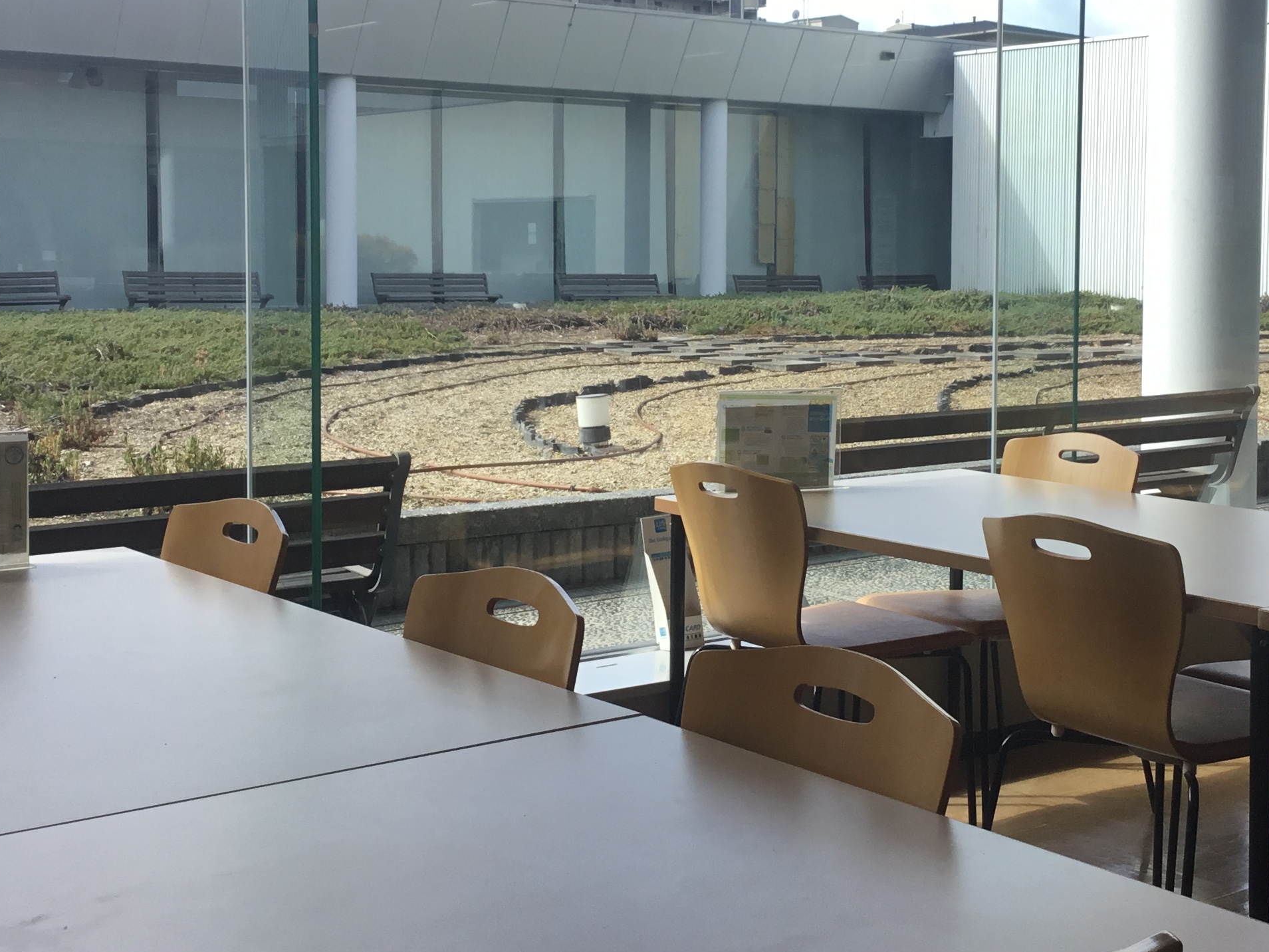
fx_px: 1943
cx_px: 681
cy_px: 350
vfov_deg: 27.4
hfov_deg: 36.2
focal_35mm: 53
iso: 25
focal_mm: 3.3
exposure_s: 1/377
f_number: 2.4
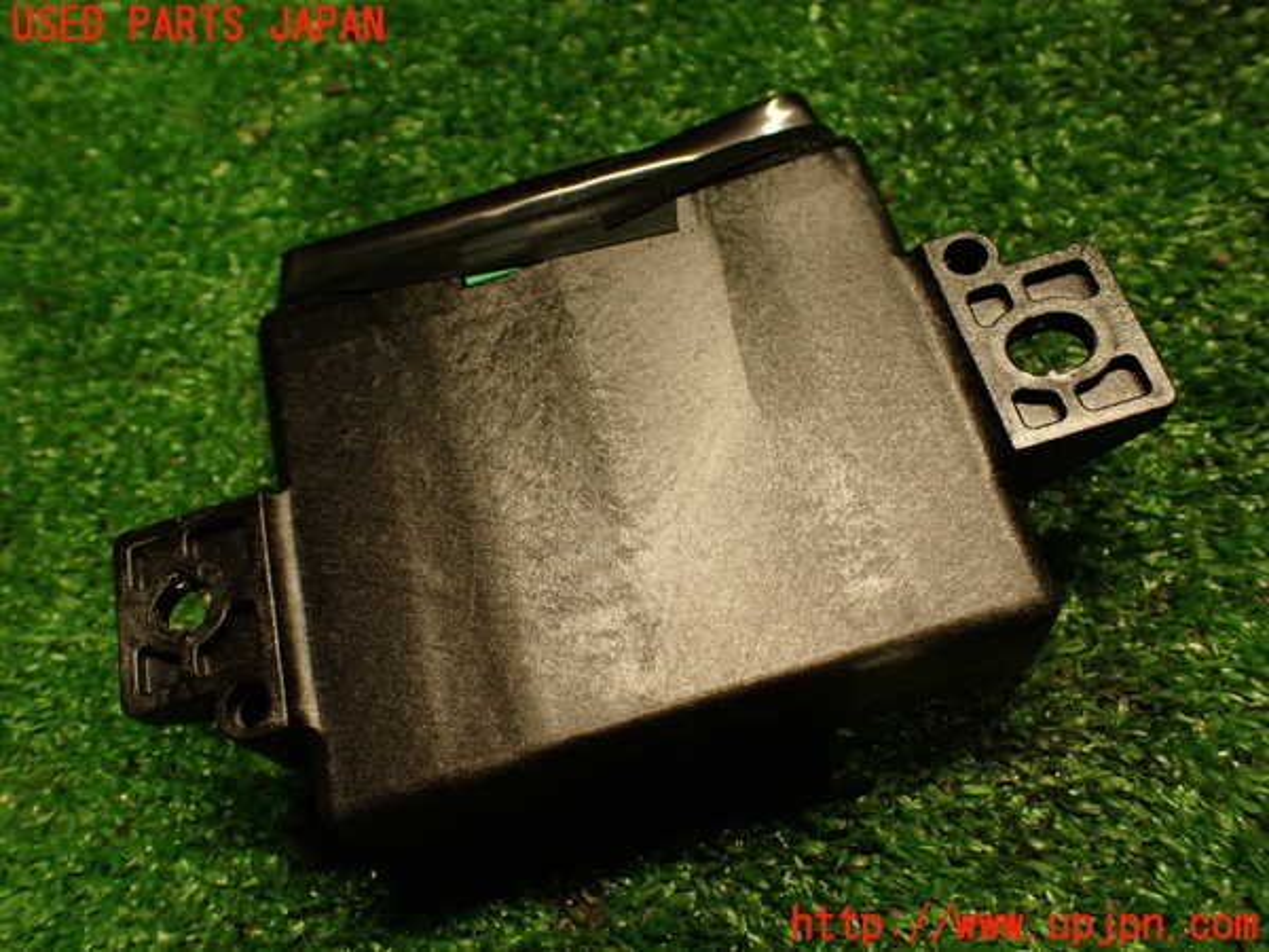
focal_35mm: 32
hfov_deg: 56.8
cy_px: 476
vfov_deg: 44.2
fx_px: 1173
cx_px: 634
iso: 250
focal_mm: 5.79
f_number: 2.4
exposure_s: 1/30
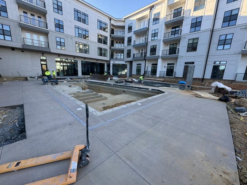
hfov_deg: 102.1
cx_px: 124
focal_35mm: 14
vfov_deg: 85.7
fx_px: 100
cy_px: 92
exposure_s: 1/171
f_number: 2.2
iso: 40
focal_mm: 2.22
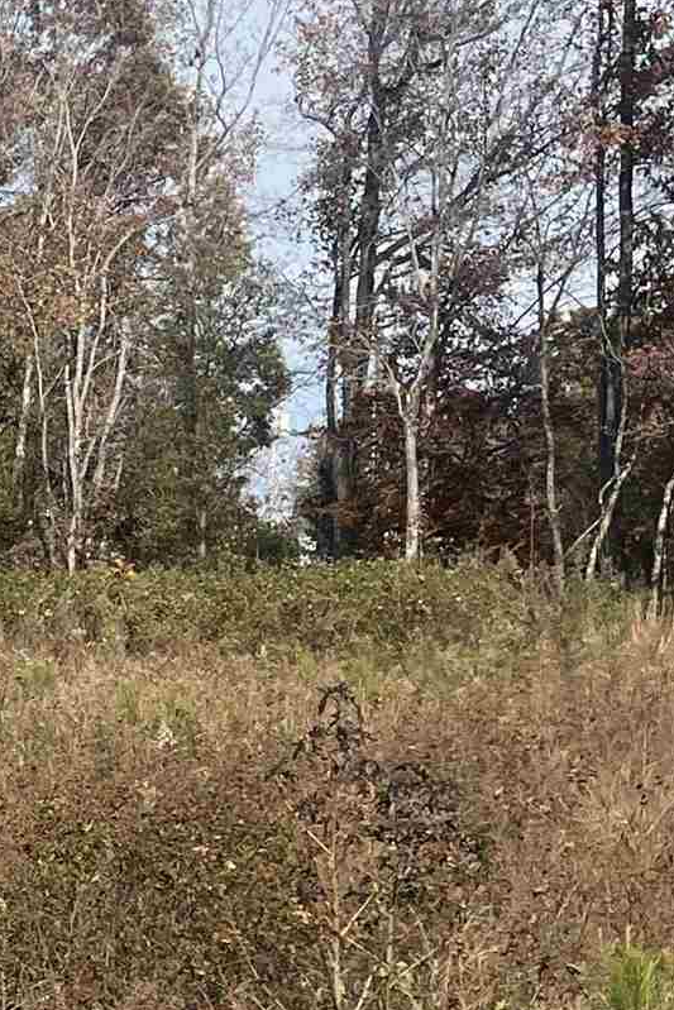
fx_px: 2919
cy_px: 801
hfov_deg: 11.4
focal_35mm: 104
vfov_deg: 19.4
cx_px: -816
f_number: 1.6
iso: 50
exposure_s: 1/3623
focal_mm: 5.1
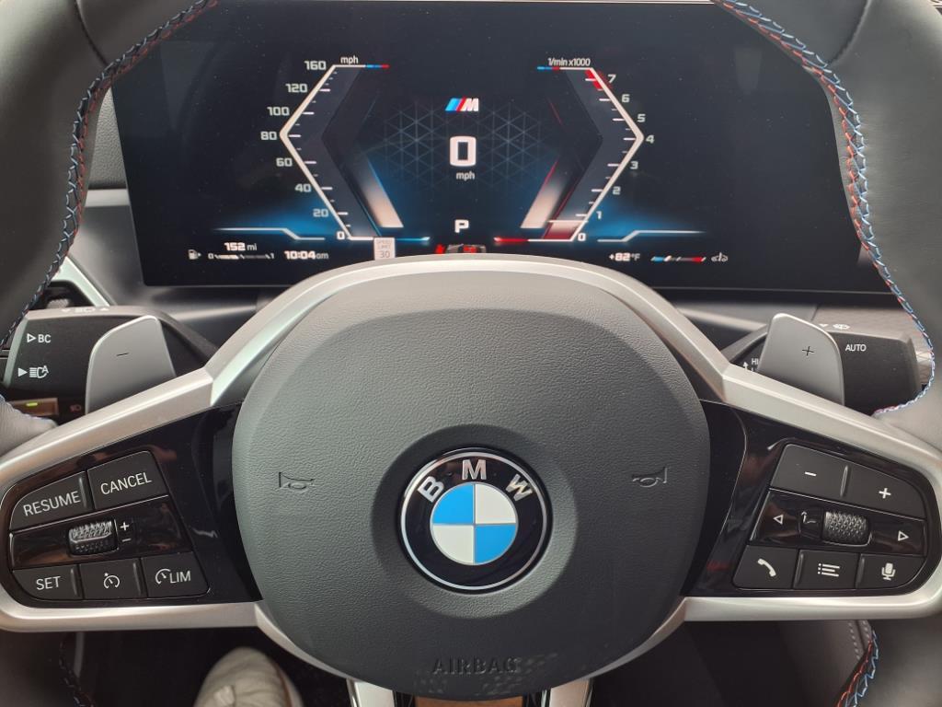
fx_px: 735
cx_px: 471
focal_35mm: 27
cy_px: 354
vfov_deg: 51.4
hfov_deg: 65.3
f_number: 1.9
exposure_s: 1/40
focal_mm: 3.58
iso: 50
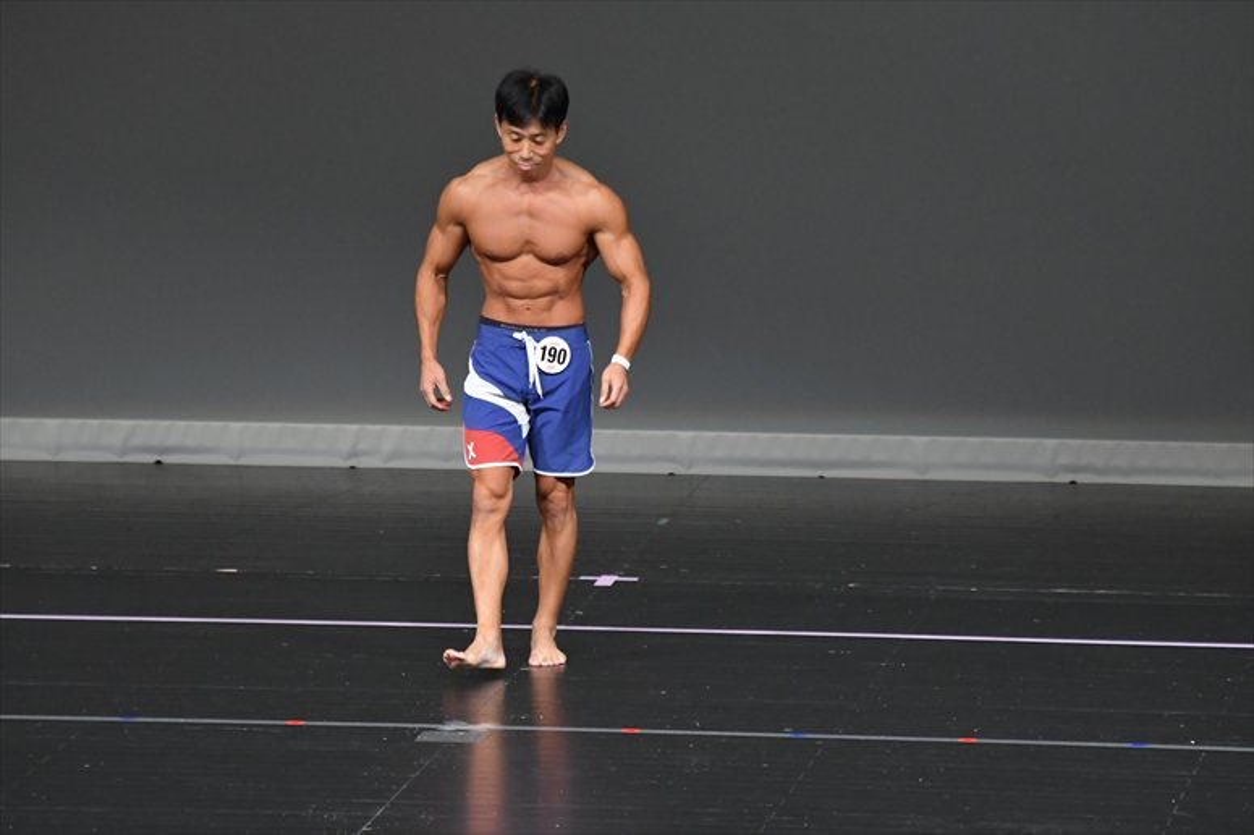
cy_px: 418
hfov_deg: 6.5
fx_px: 10967
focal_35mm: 315
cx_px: 627
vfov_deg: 4.4
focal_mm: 210
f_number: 5.6
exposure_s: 1/400
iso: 4000
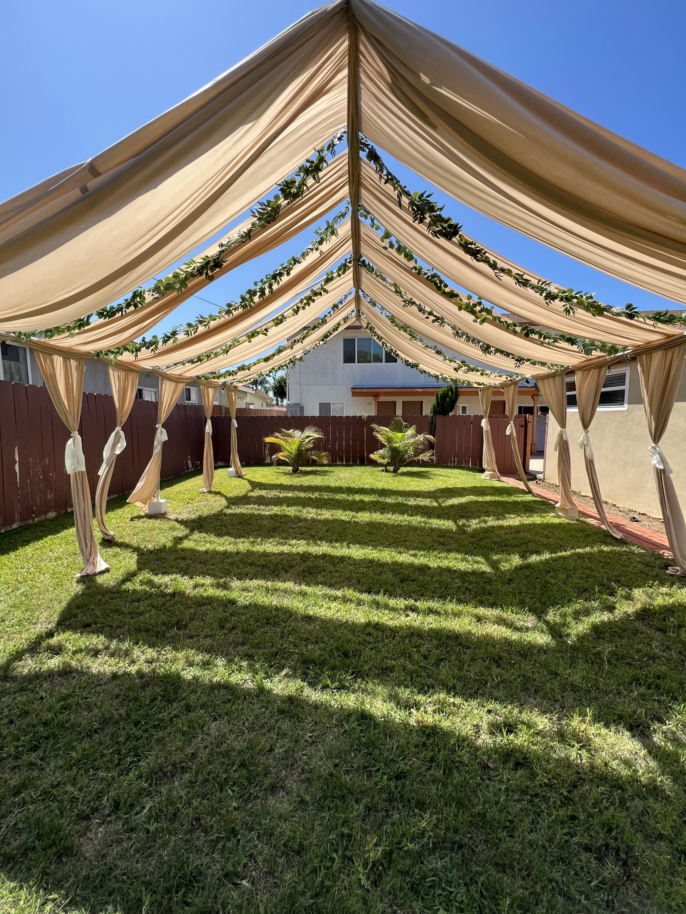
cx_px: 343
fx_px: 344
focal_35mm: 13
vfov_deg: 106.2
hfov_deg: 89.9
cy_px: 457
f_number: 1.8
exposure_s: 1/927
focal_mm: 1.57
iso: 32
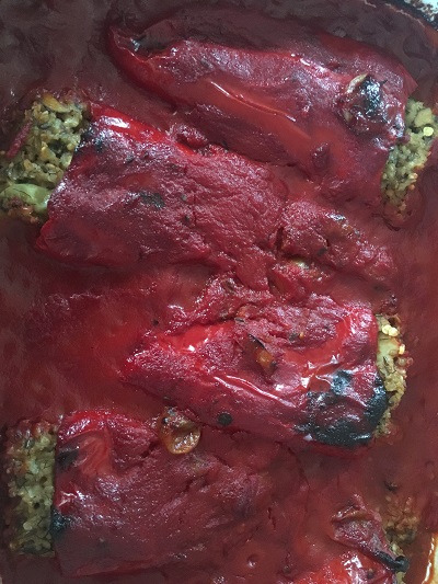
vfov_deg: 61.6
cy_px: 292
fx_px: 489
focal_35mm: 29
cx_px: 219
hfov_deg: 48.2
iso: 400
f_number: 2.2
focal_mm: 4.15
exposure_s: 1/17
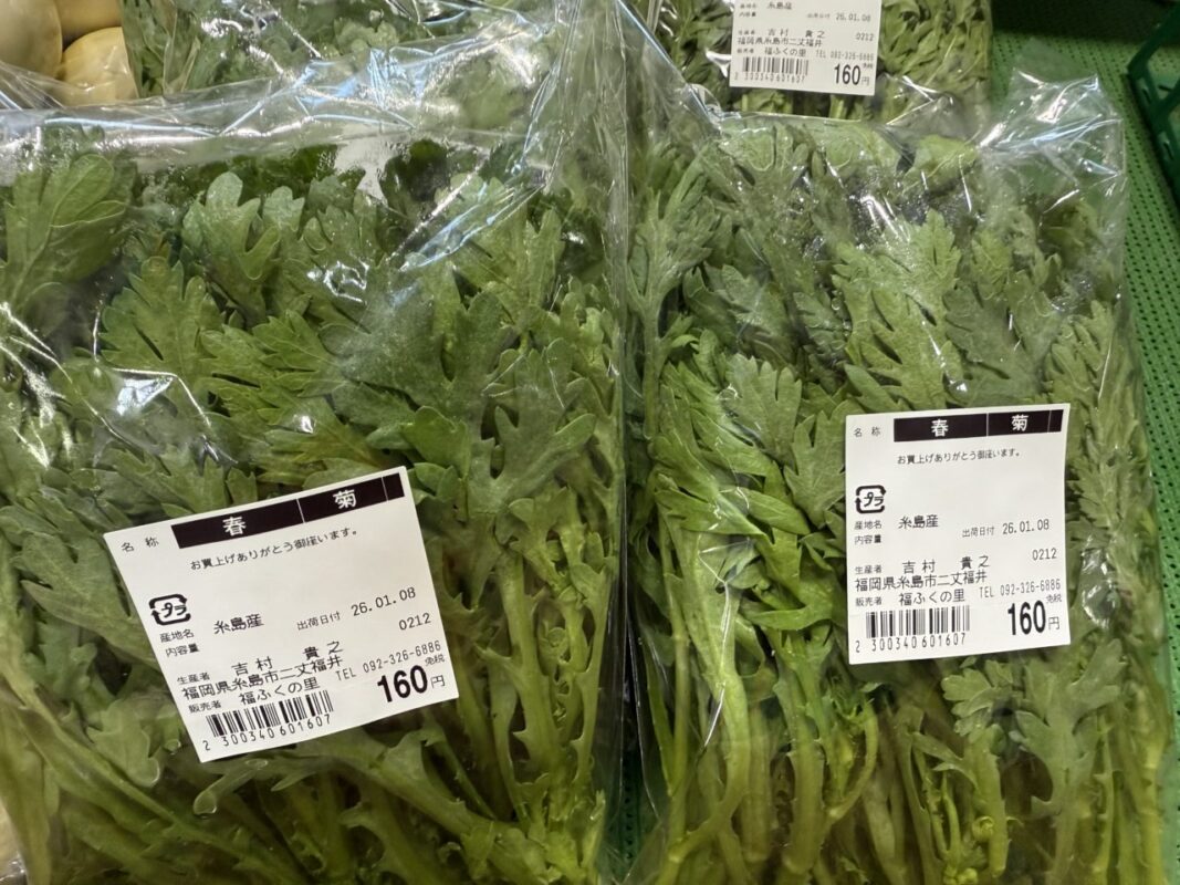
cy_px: 442
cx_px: 590
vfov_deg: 56.8
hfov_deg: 71.6
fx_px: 818
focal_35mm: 24
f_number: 2.2
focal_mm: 2.22
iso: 250
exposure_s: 1/60
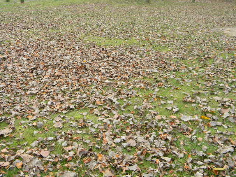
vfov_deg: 30.9
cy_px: 88
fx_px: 321
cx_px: 118
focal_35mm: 47
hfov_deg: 40.4
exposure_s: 1/62.8
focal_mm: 8.6
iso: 80
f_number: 3.9
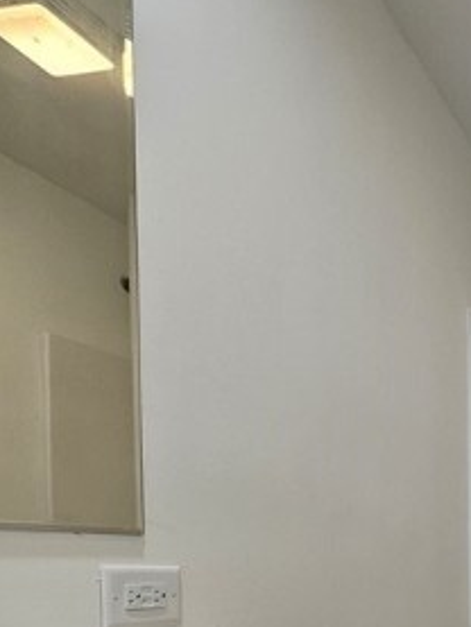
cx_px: 611
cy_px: 589
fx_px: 653
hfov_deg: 31.0
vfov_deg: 45.4
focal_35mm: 36
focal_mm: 2.2
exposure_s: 1/60
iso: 80
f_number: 2.2
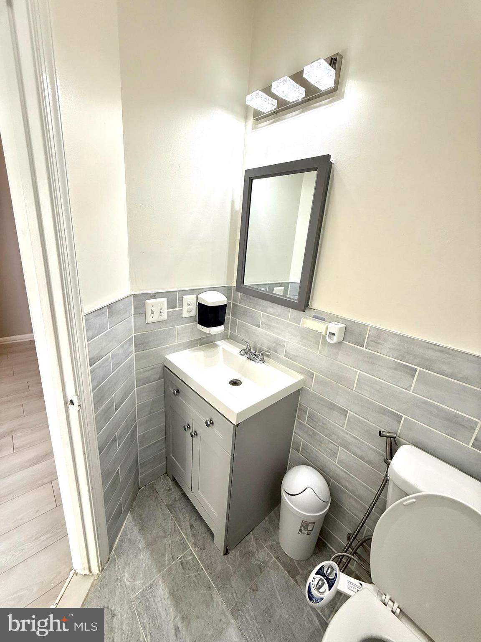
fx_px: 259
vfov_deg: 102.1
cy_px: 321
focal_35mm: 14
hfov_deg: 85.7
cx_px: 240
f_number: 2.2
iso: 80
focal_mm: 2.22
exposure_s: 1/120
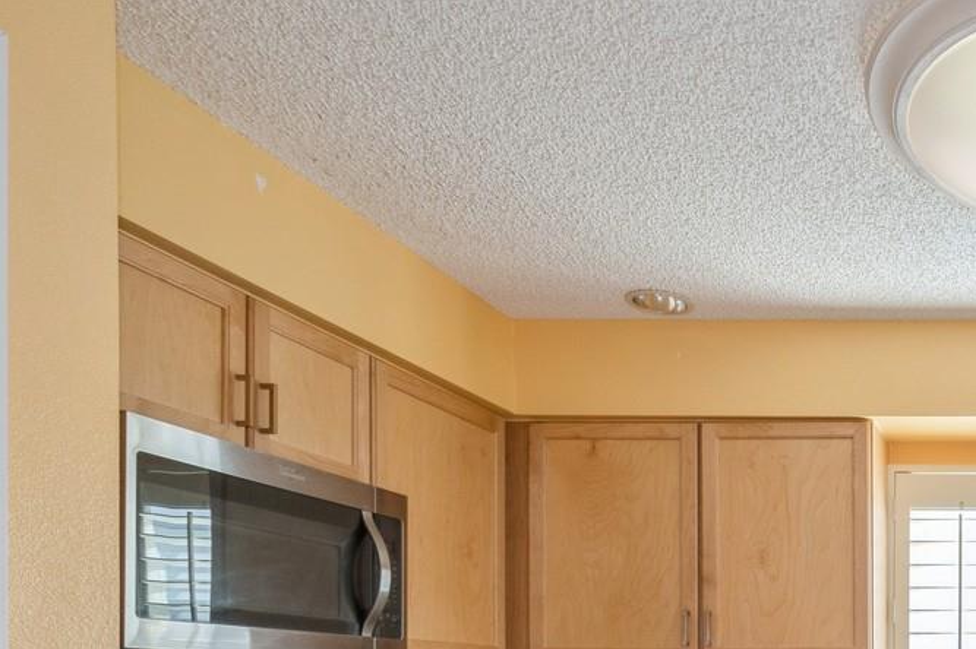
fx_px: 975
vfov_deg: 33.0
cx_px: 1052
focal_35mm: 36
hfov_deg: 42.7
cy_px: 683
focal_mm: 10
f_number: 8
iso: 200
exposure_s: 1/25
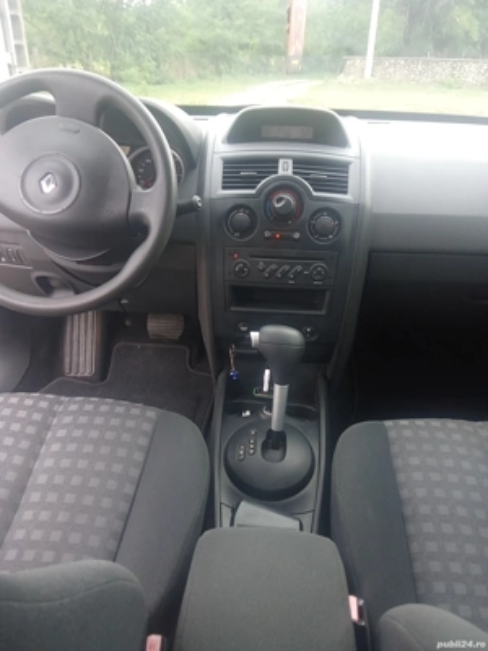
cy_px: 326
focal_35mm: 28
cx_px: 244
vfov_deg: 63.4
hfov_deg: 49.7
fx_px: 526
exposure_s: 1/33.3
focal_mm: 2.78
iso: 125
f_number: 2
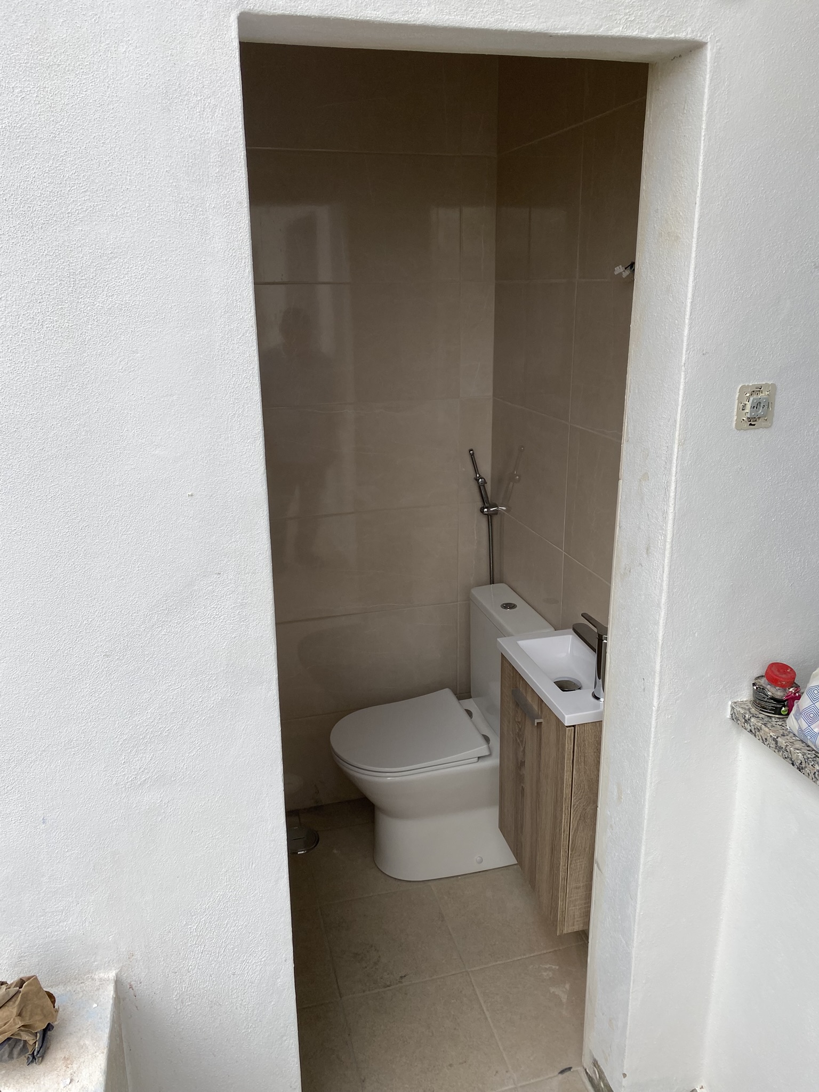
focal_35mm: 26
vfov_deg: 67.3
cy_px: 546
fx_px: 820
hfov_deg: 53.1
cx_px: 410
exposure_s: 1/522
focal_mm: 4.25
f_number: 1.8
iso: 32
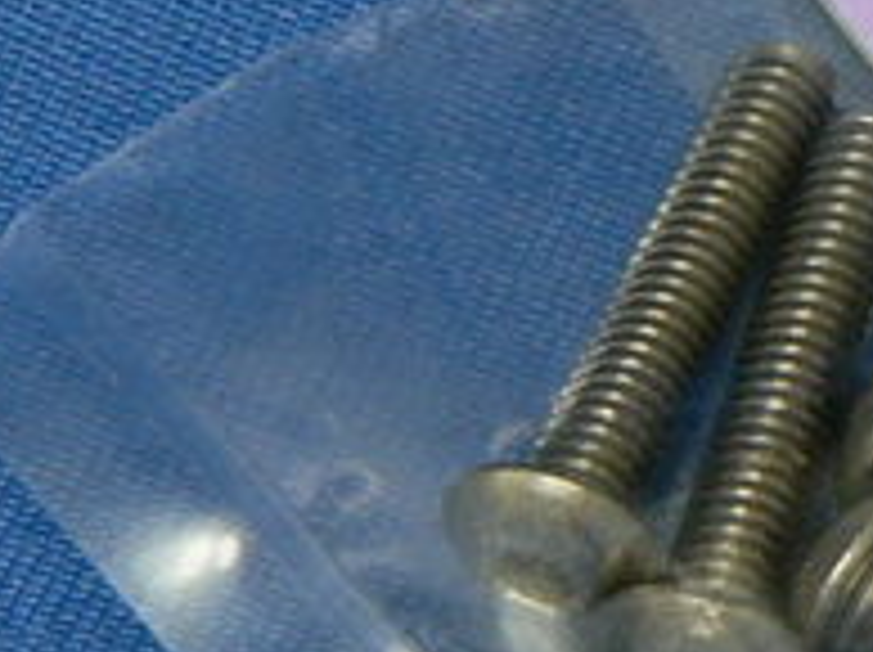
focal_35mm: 251
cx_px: 1161
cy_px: 306
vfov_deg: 5.9
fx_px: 6322
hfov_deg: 7.8
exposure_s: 1/60
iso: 100
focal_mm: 12.6
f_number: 3.2
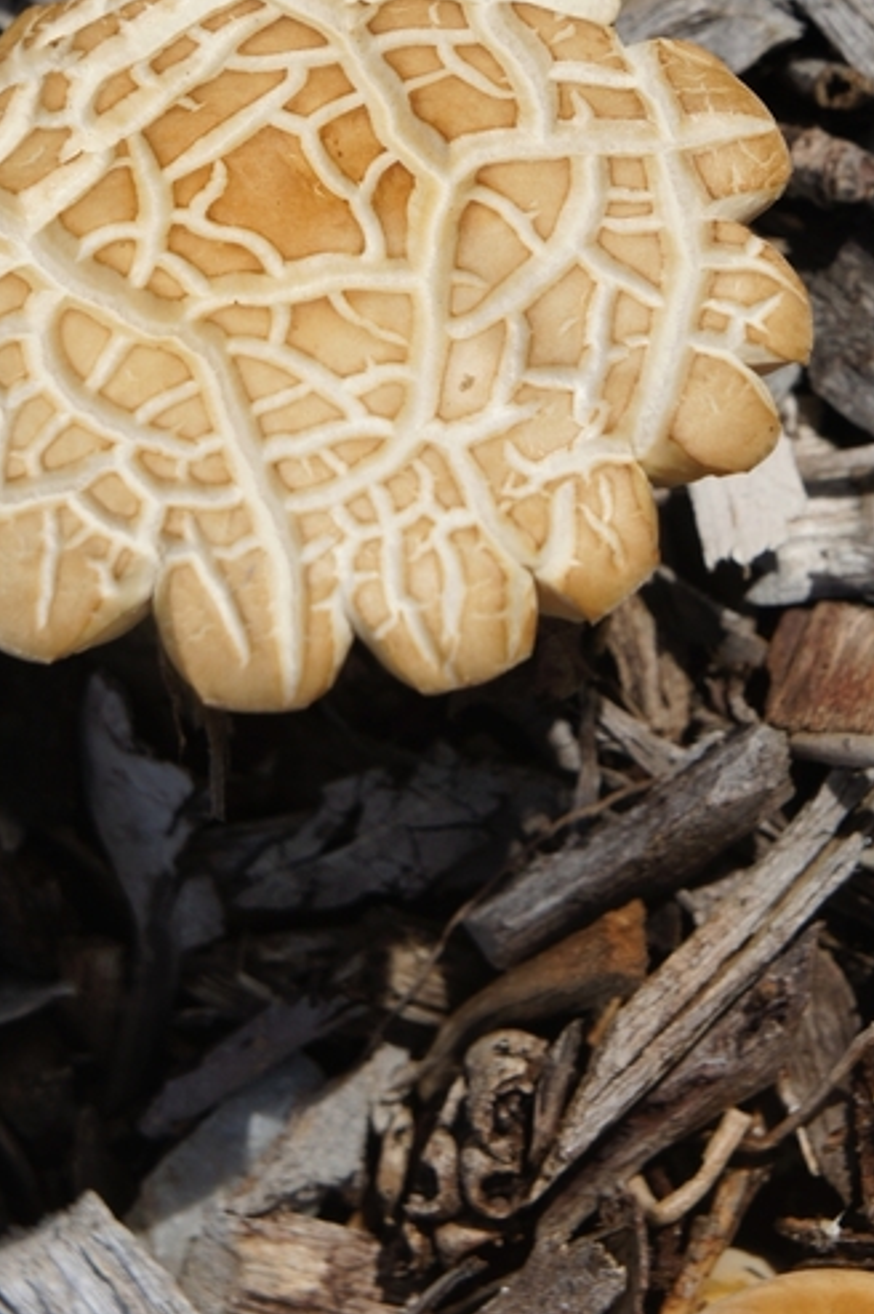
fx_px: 5283
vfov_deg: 14.1
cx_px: 434
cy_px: 352
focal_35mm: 145
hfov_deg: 9.5
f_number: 9
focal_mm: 55
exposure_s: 1/500
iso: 200
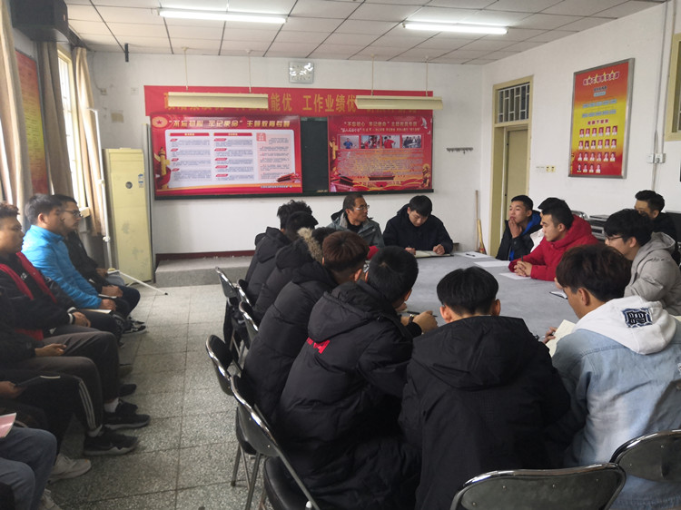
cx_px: 340
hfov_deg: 65.3
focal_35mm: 27
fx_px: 531
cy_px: 255
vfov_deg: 51.3
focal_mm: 3.95
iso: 200
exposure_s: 1/50
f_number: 1.8
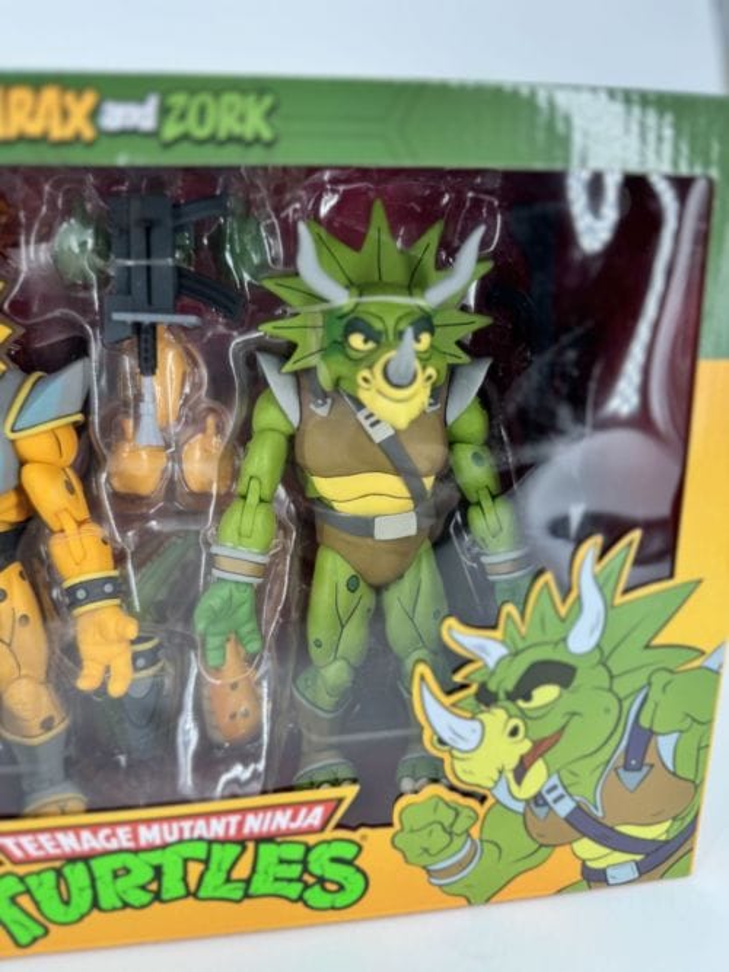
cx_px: 364
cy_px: 486
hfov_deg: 56.8
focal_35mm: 24
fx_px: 674
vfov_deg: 71.6
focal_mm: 6.76
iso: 80
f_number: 1.78
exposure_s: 1/467
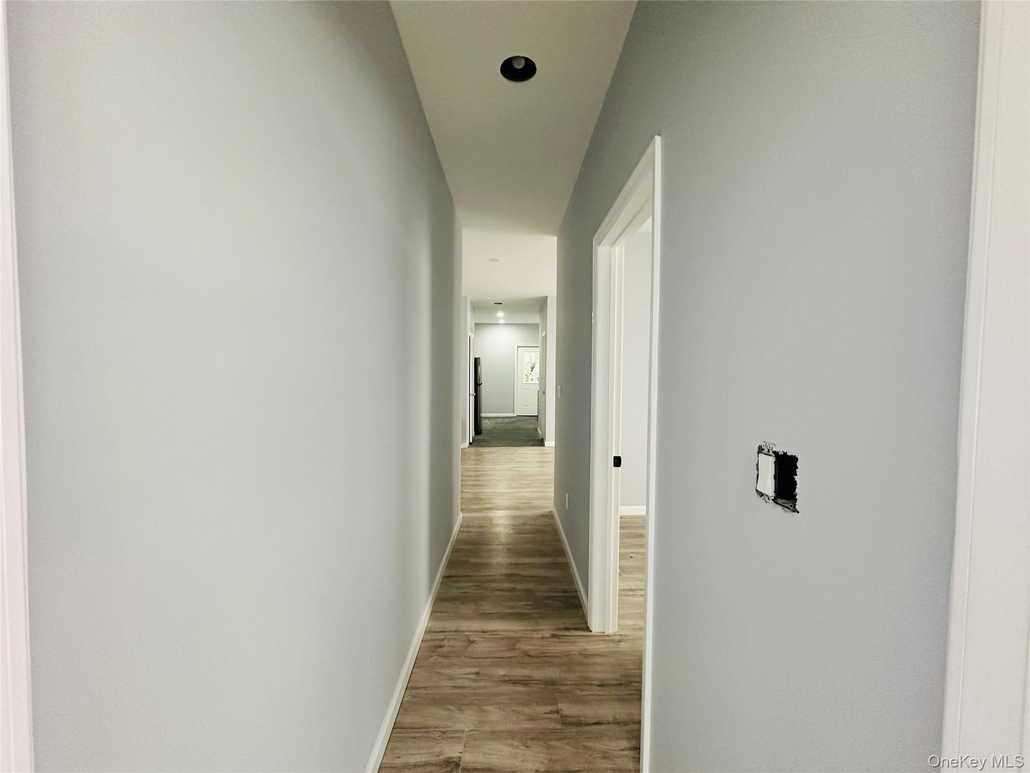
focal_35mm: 14
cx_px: 515
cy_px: 386
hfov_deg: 102.1
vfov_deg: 85.7
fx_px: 417
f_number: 2.2
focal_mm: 2.22
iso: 320
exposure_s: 1/90
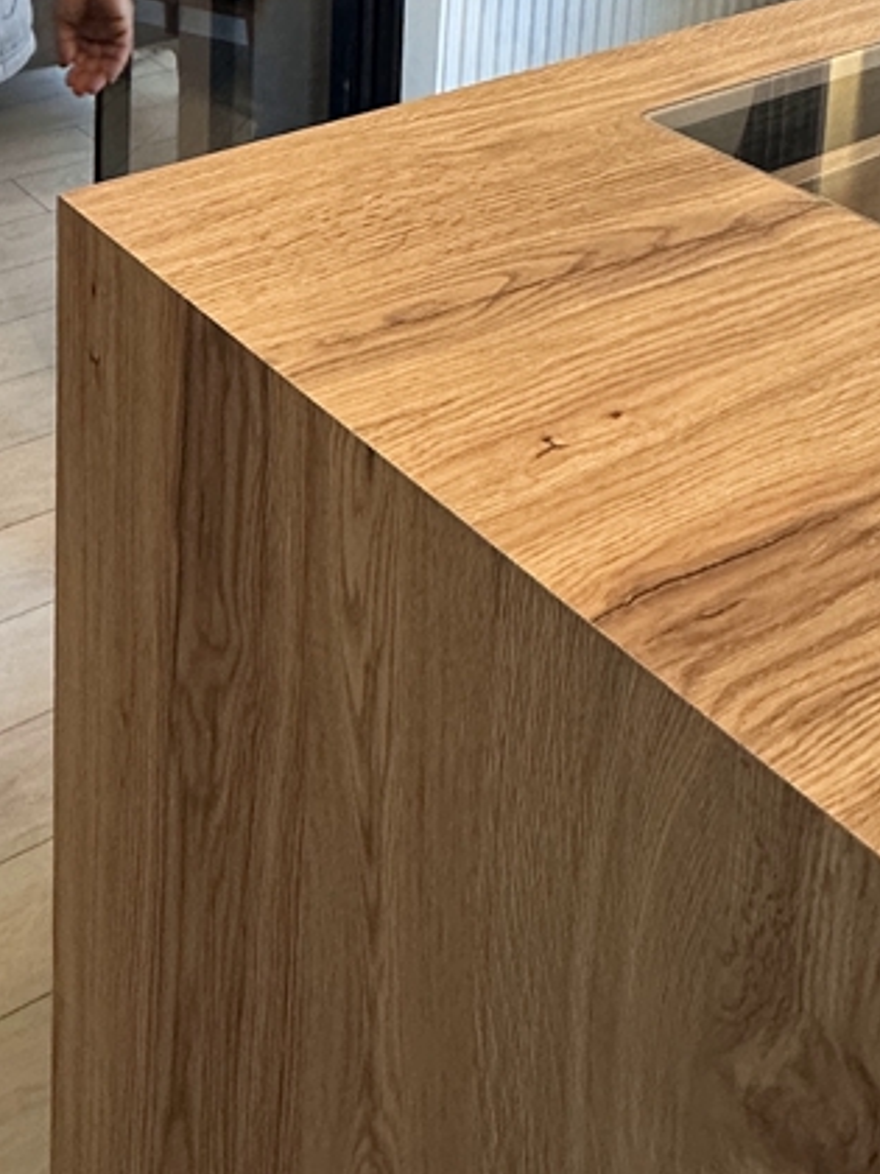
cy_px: -361
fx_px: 1627
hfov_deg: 27.5
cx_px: -109
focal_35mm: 48
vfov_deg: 30.8
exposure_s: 1/99
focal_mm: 2.22
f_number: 2.2
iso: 200
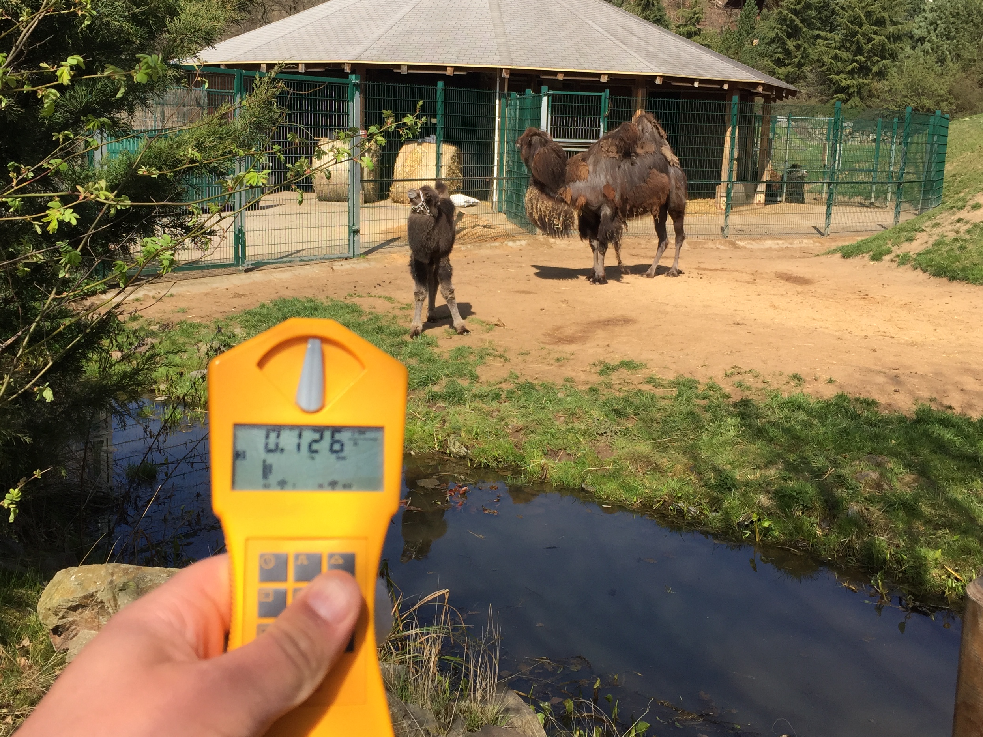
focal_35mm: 38
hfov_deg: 48.9
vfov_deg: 37.6
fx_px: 1079
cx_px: 448
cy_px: 293
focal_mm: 4.15
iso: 32
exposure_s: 1/1799
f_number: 2.2
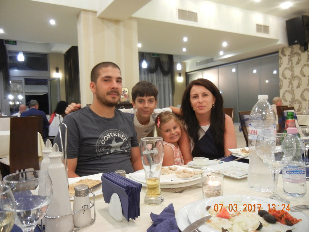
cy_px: 116
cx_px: 154
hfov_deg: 60.0
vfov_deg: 46.8
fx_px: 268
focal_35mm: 30
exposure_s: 1/4.3
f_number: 3.5
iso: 400
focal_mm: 5.4
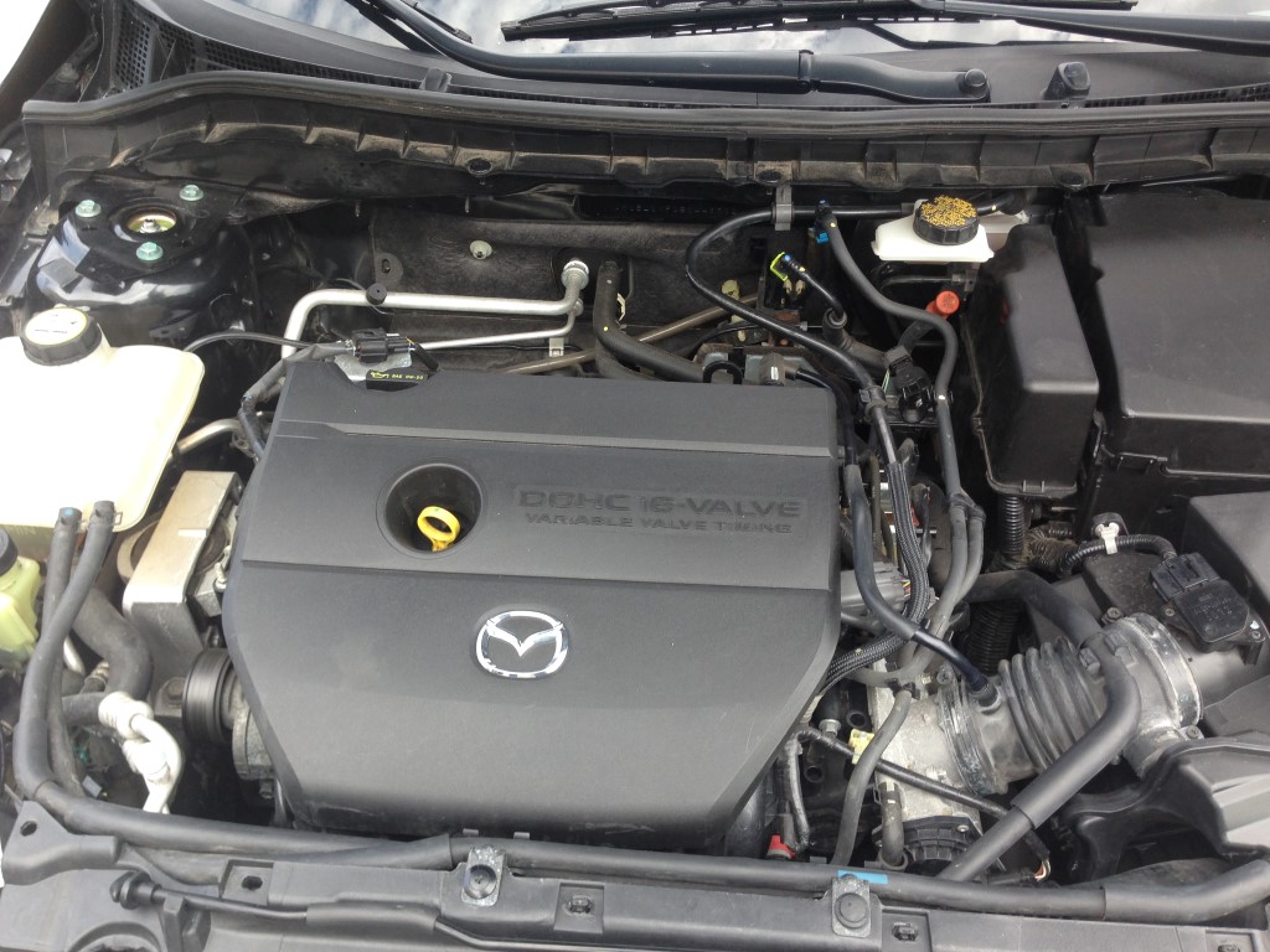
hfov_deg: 55.4
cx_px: 635
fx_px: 1211
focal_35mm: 33
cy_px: 476
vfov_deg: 42.9
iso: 50
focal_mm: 4.12
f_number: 2.4
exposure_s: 1/138
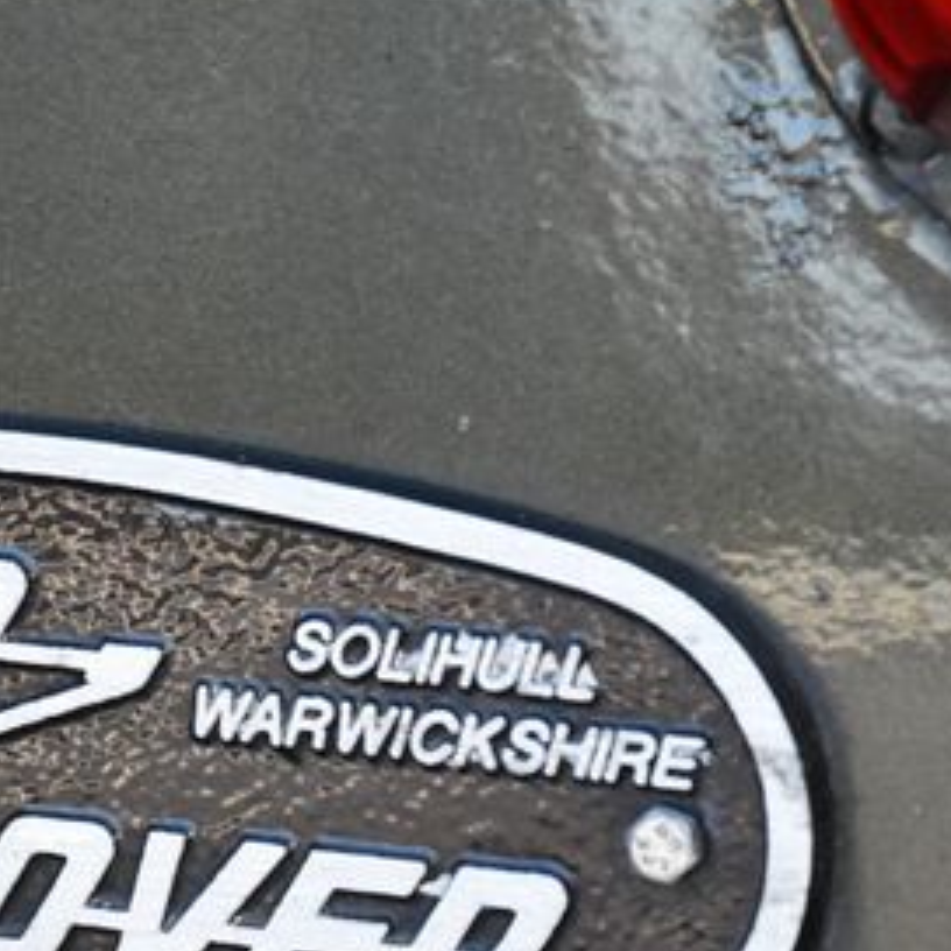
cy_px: 699
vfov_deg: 8.3
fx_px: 6527
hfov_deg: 8.3
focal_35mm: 210
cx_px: 77
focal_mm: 70
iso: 2000
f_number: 13
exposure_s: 1/160
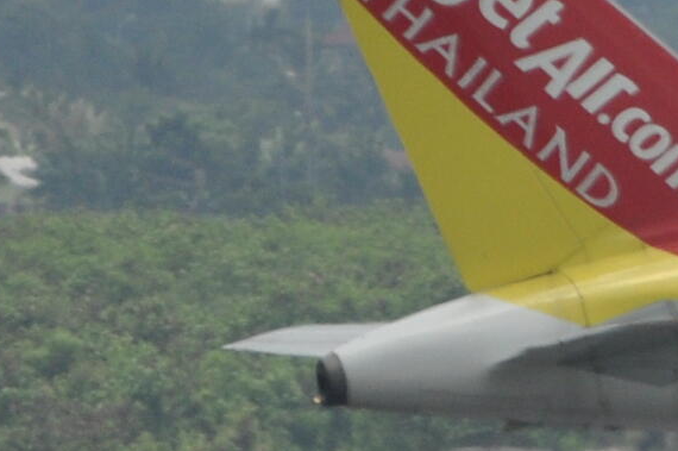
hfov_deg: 0.5
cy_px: -15
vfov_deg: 0.3
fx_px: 79632
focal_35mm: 4232
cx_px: 1689
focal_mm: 500
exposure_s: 1/1600
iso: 400
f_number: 6
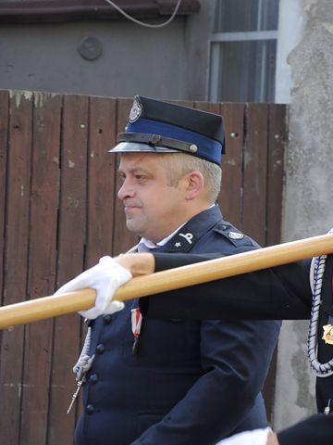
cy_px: 231
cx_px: 371
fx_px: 2617
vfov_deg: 9.7
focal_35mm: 204
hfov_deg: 7.2
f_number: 5.3
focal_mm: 80
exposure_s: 1/250
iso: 400
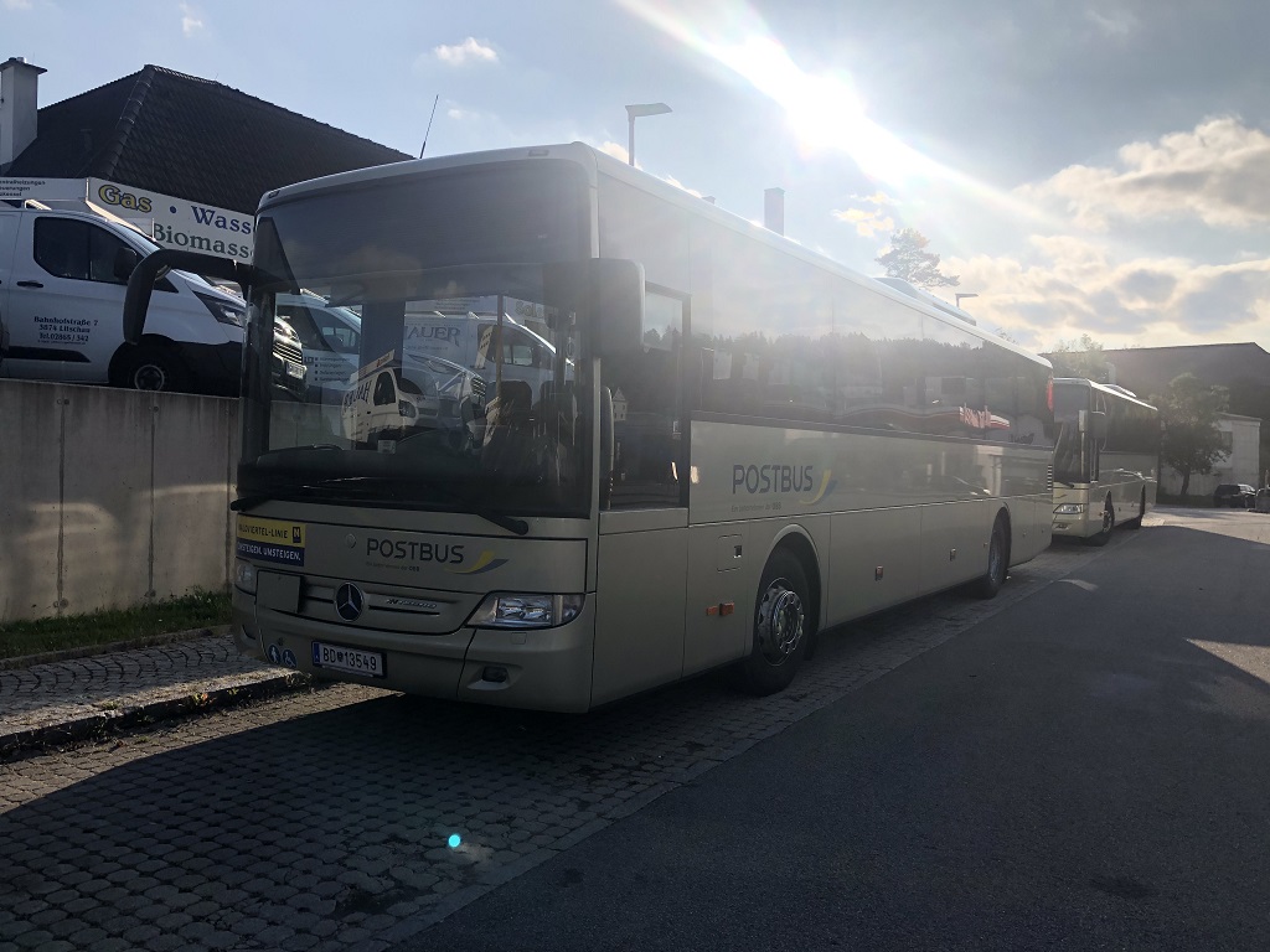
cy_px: 476
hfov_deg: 63.4
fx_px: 1027
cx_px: 635
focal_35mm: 28
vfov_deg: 49.7
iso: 25
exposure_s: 1/4367
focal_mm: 4
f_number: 1.8
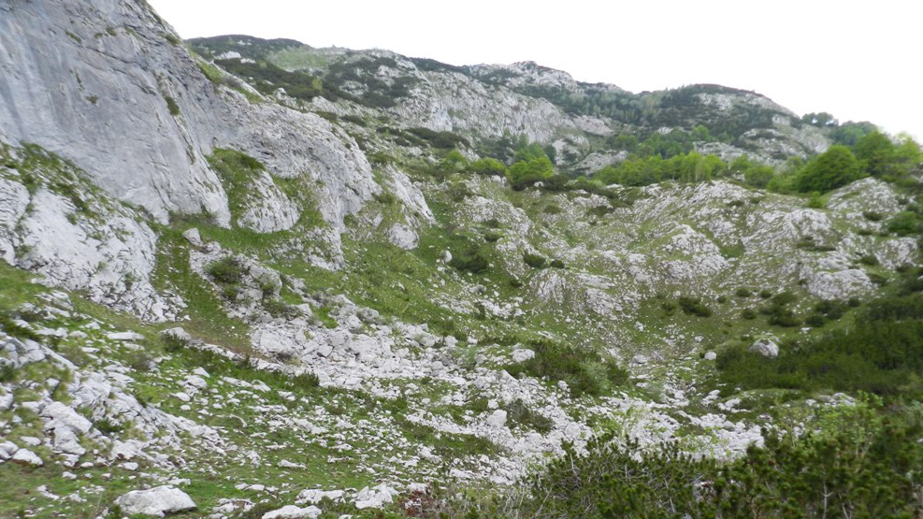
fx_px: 636
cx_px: 469
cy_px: 330
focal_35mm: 26
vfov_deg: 44.0
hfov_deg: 71.9
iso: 160
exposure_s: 1/400
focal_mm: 4
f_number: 3.4
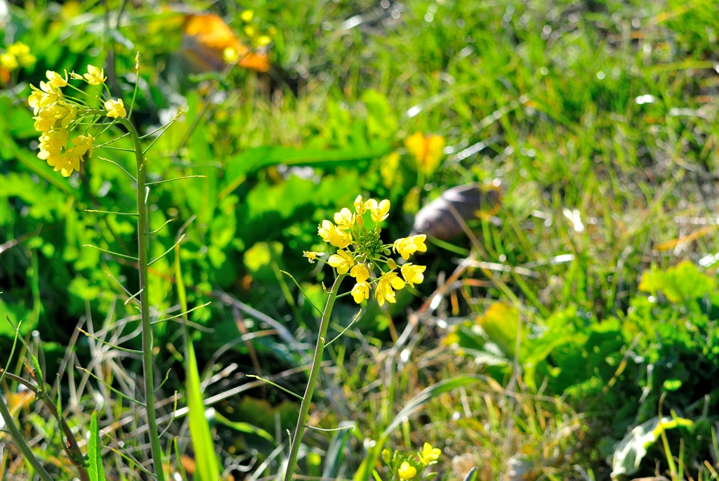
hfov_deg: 13.9
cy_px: 240
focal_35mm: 148
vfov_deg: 9.3
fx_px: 2959
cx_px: 360
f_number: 5.6
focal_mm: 55
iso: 100
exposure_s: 1/200
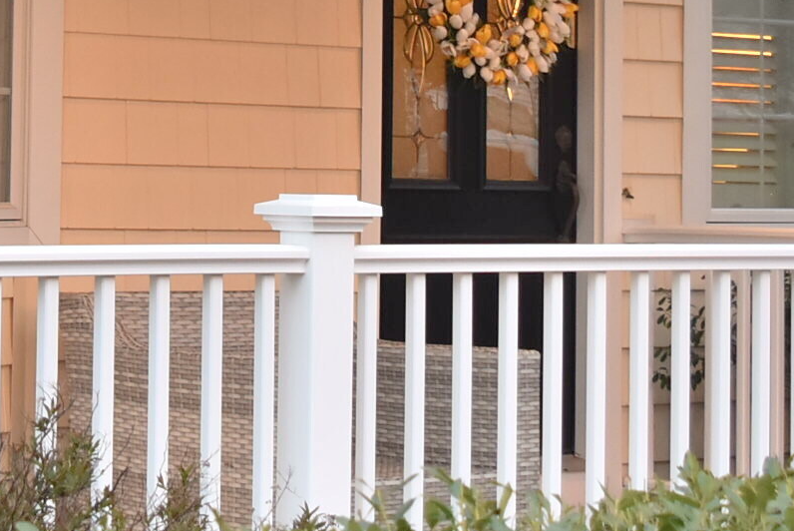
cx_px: 92
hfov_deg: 14.4
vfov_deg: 9.6
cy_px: -133
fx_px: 3109
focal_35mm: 141
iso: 640
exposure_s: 1/60
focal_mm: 25
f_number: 4
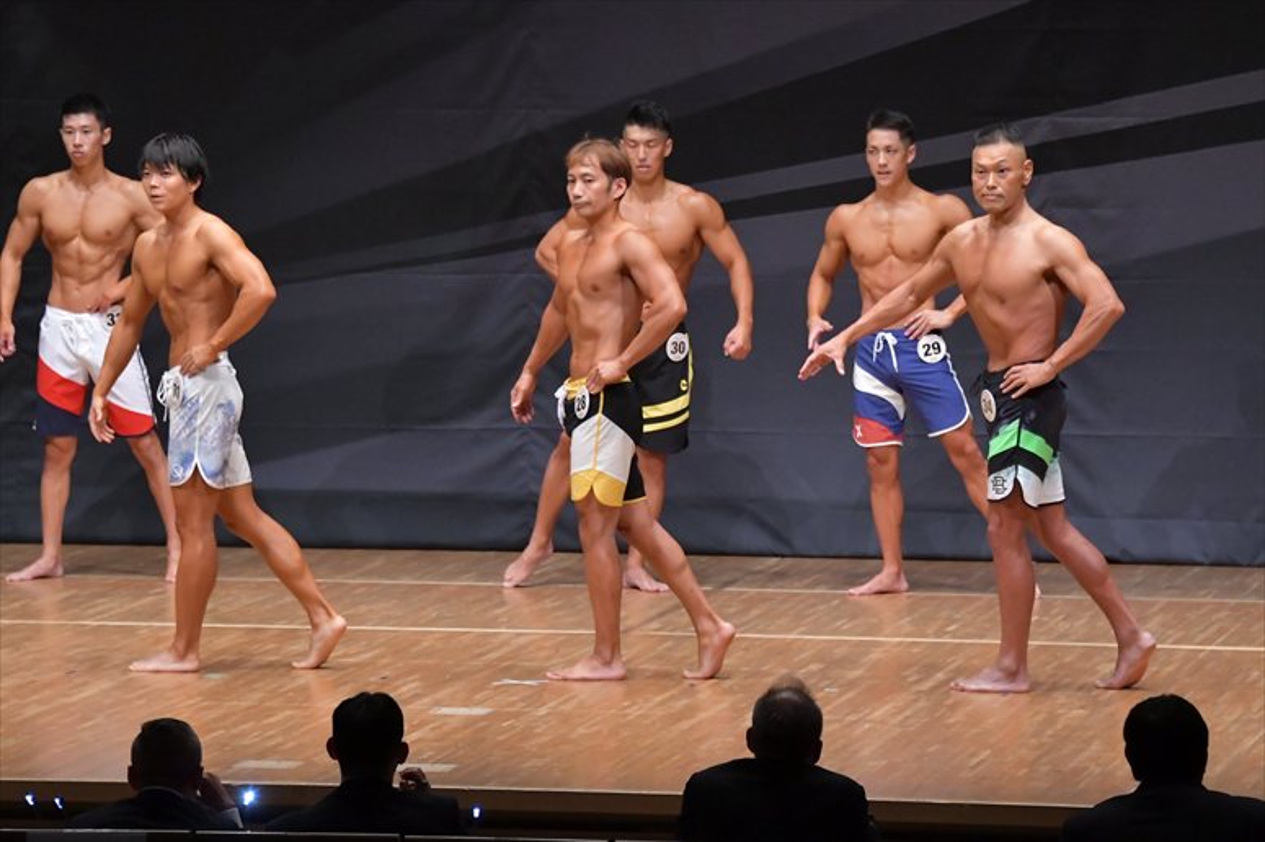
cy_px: 421
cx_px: 632
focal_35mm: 202
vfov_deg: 6.8
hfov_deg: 10.2
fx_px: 7095
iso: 6400
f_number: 5.6
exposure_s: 1/400
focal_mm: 135
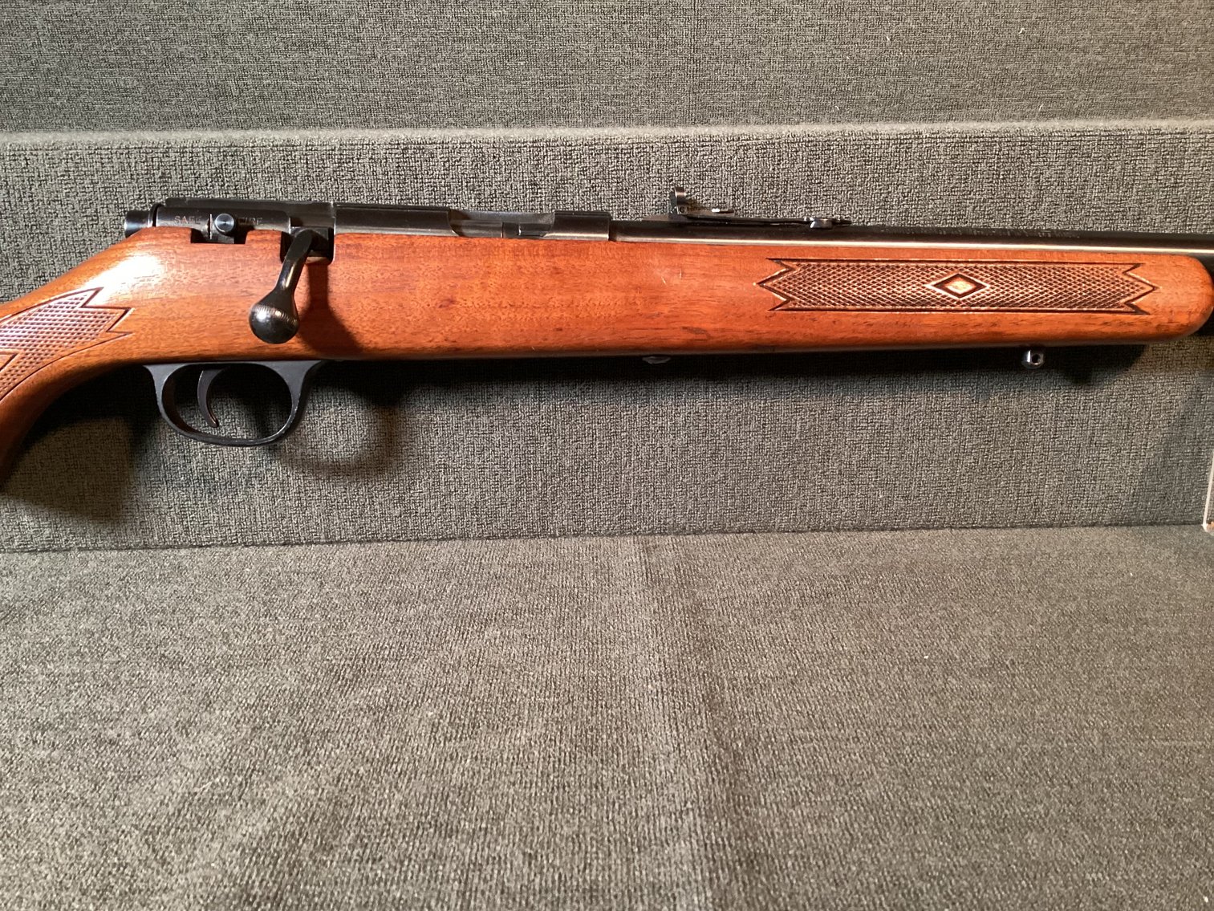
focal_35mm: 31
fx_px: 1087
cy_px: 456
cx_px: 607
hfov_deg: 58.3
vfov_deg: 45.4
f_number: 2.4
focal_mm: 3.3
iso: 320
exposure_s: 1/40
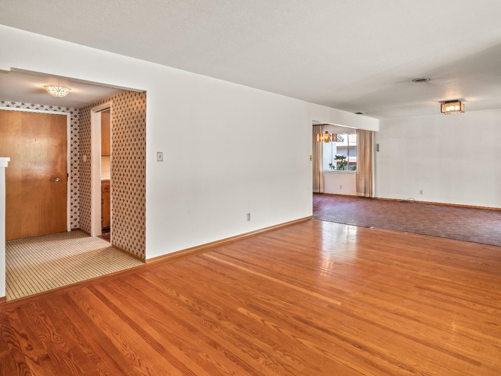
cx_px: 287
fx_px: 275
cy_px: 189
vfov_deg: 68.7
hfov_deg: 84.1
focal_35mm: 19
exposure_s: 1/2
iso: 100
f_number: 8
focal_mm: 17
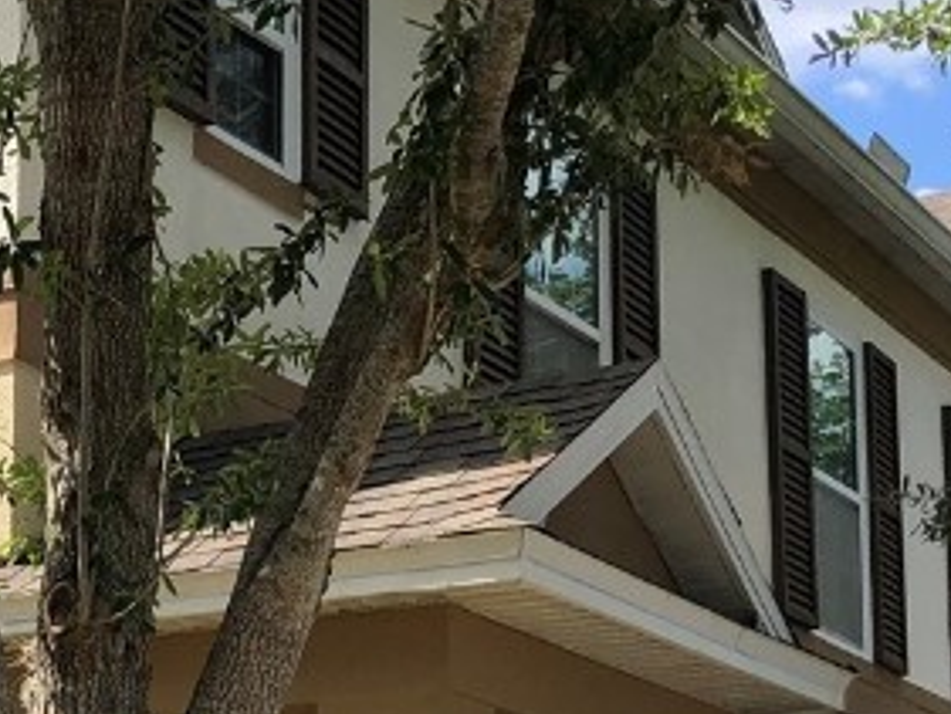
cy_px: 761
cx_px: -386
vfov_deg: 14.2
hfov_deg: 17.7
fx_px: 2803
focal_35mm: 102
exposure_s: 1/1245
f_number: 1.8
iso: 20
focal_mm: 4
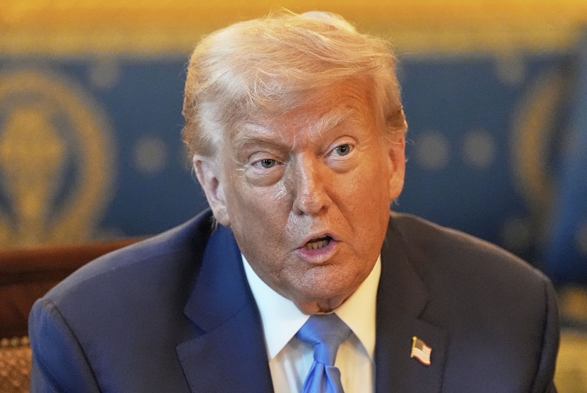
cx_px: 294
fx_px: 4814
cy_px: 196
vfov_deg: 4.7
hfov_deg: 7.0
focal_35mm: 295
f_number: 2.8
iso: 6400
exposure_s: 1/250
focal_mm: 197
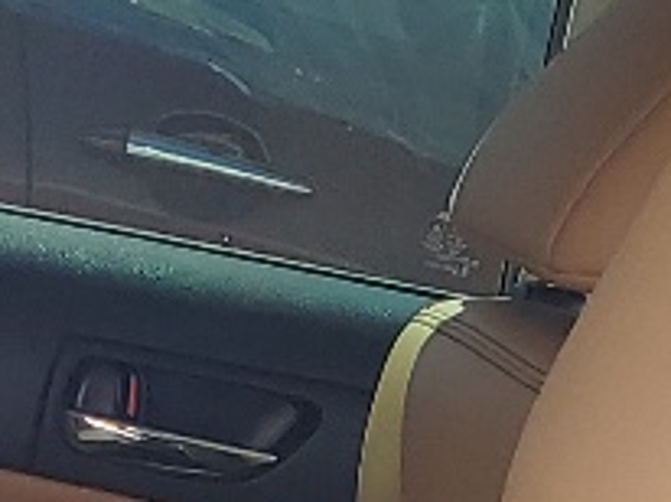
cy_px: 1346
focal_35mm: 202
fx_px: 3911
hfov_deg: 9.8
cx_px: 313
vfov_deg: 6.8
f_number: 1.5
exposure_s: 1/238
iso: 50
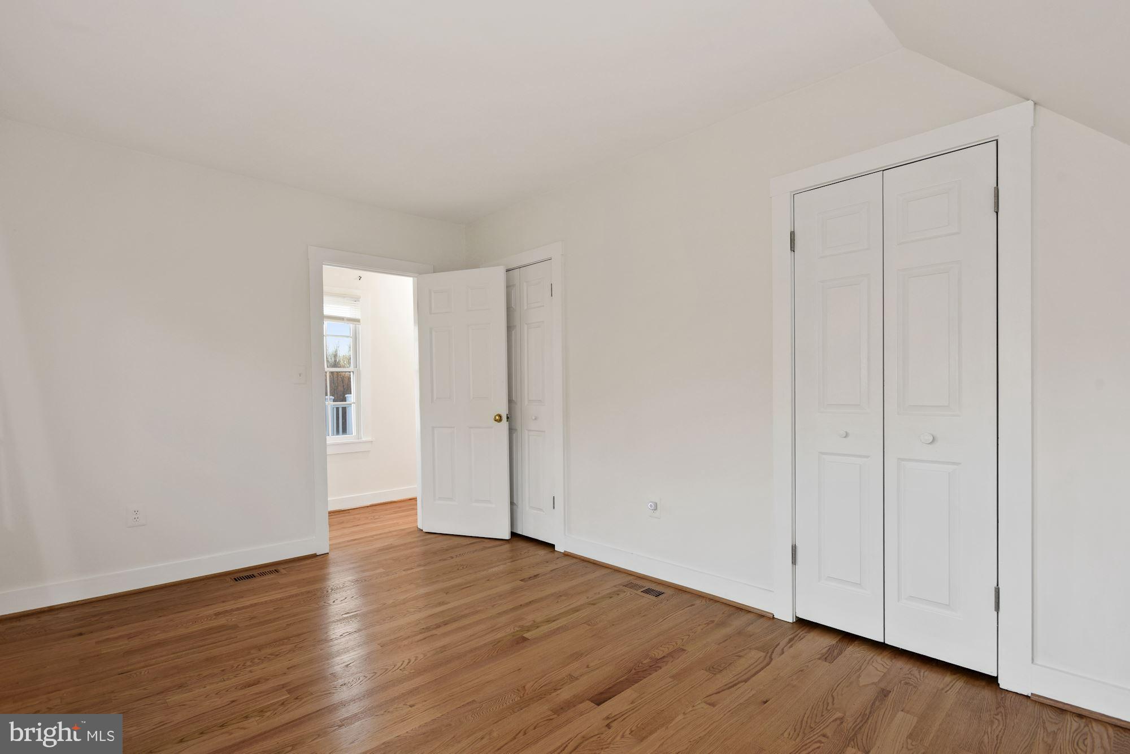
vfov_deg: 70.5
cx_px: 565
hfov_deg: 93.3
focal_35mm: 17
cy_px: 377
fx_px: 534
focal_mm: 17
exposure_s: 1/4
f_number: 8
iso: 200
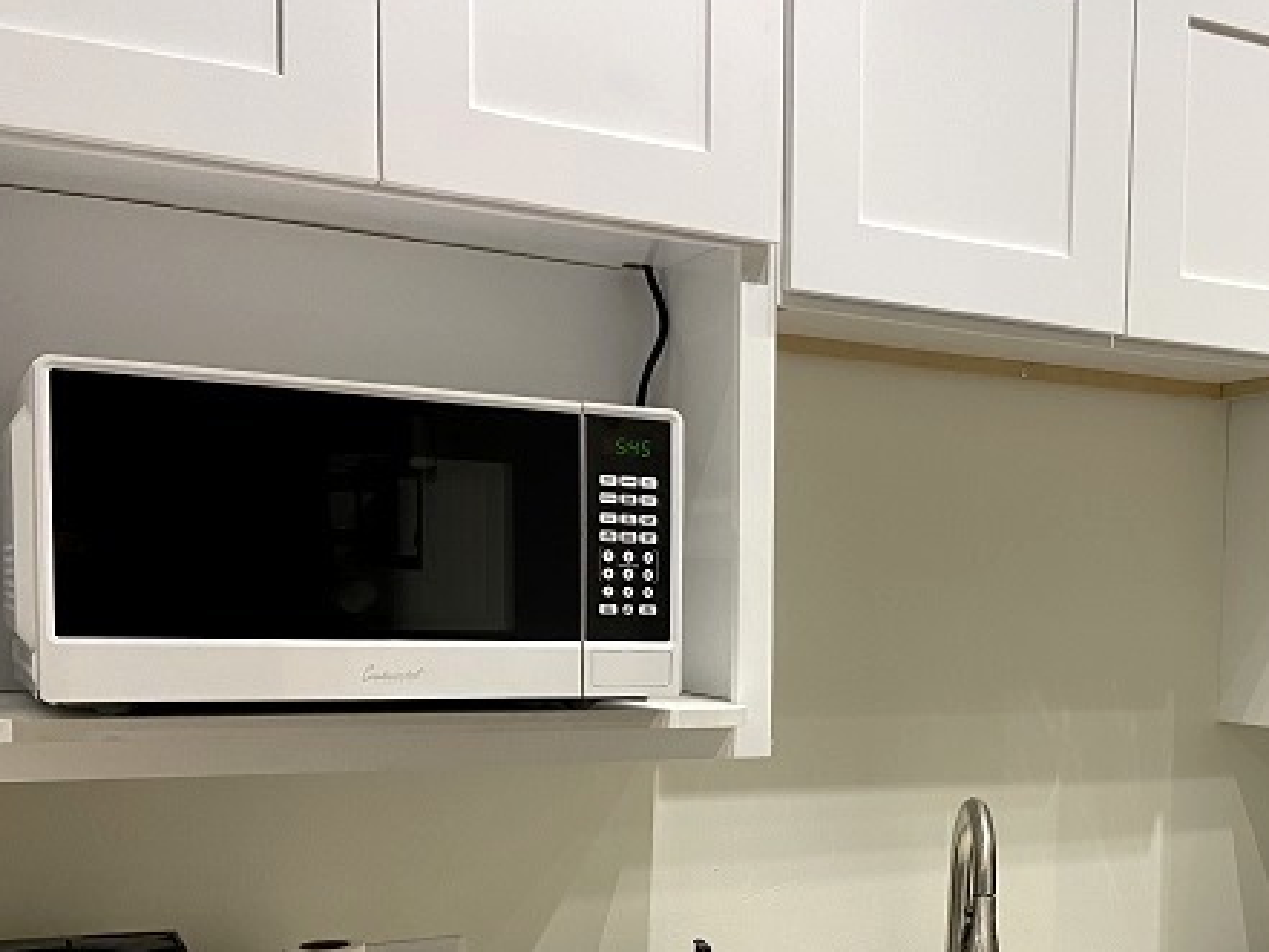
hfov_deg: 39.7
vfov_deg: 30.8
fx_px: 1687
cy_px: 761
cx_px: 1007
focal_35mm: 46
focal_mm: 4.25
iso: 125
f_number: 1.8
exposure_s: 1/60
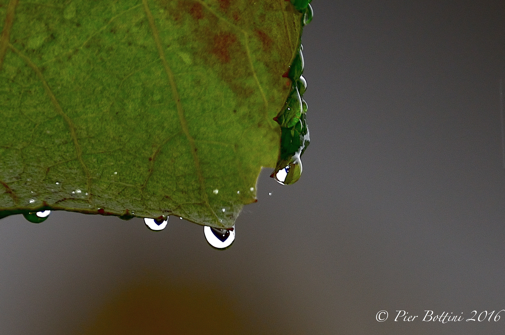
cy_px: 168
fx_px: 6305
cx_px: 252
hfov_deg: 4.6
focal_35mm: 450
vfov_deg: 3.0
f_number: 6.3
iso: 800
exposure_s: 1/100
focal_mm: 300
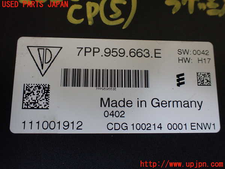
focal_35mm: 30
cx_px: 112
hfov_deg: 60.0
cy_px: 84
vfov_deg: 46.8
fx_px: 195
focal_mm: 5.4
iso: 160
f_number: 2.3
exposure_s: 1/125
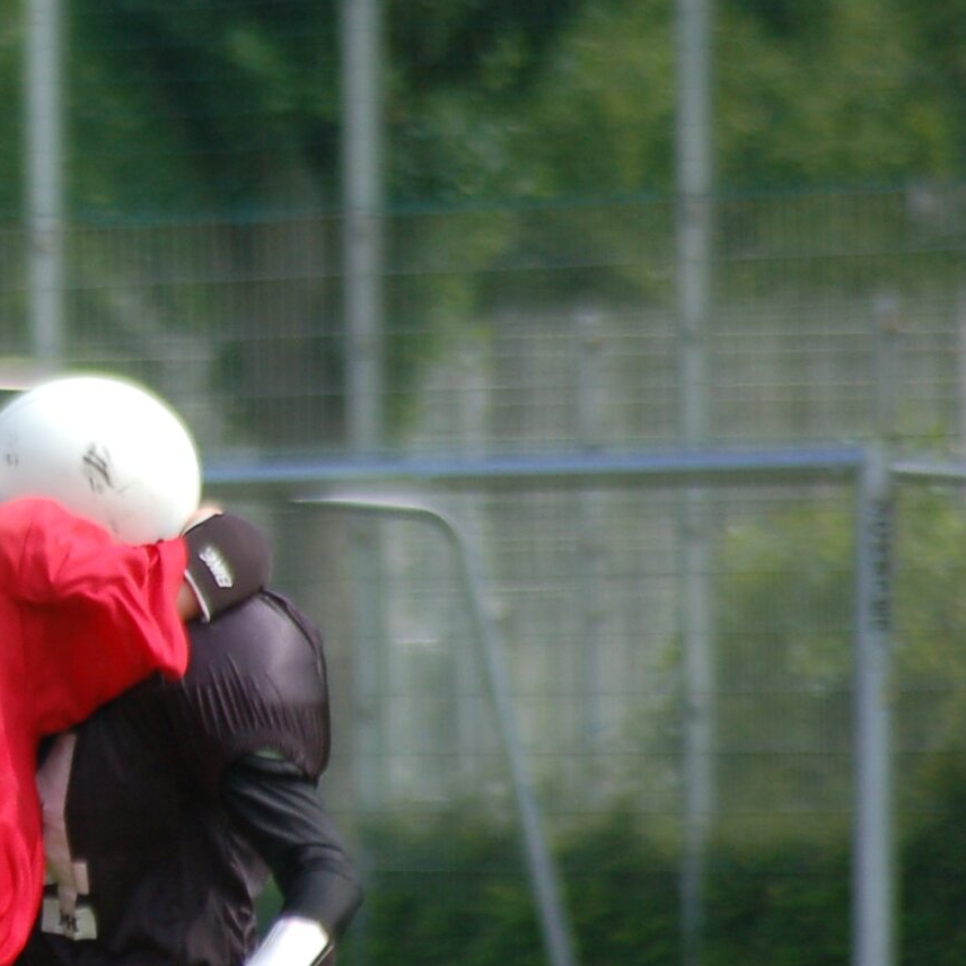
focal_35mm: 981
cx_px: -188
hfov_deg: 1.8
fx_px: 30972
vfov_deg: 1.8
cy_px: 765
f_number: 5.6
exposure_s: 1/800
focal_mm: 300
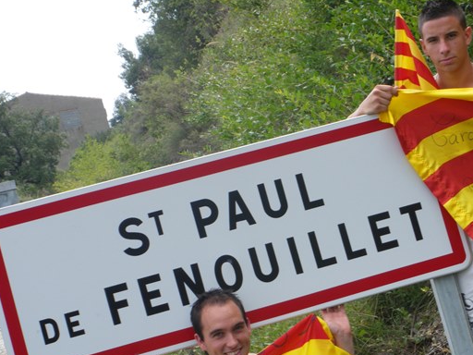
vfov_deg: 14.8
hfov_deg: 19.6
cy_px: 204
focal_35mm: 100
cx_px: 267
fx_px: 1366
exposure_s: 1/200
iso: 64
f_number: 4.8
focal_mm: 14.1
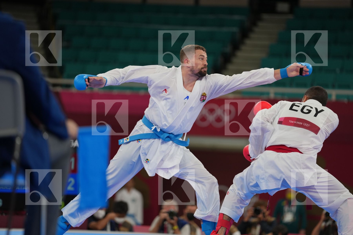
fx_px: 1902
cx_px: 176
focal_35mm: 194
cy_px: 118
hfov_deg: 10.6
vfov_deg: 7.1
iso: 500
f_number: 2.8
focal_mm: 194
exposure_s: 1/1000
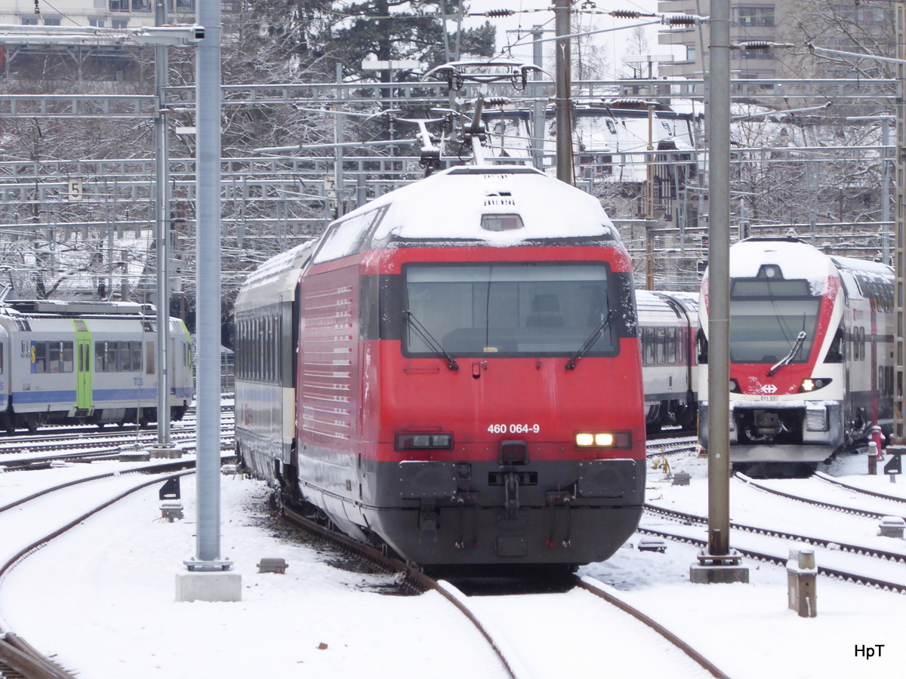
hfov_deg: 6.7
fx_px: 7695
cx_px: 453
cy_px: 340
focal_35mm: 294
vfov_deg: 5.1
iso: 250
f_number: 5.6
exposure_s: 1/80
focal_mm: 47.5
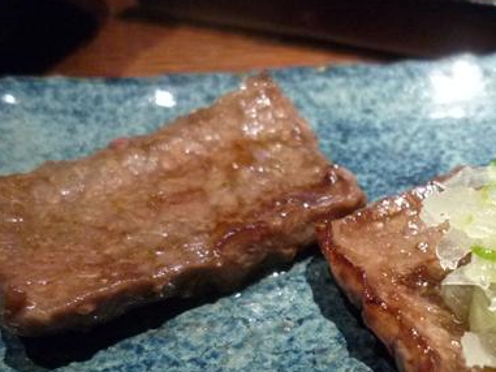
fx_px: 602
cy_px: 285
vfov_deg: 33.6
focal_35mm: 42
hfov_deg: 42.7
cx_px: 398
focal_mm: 4.4
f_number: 2.8
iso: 400
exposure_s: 1/15
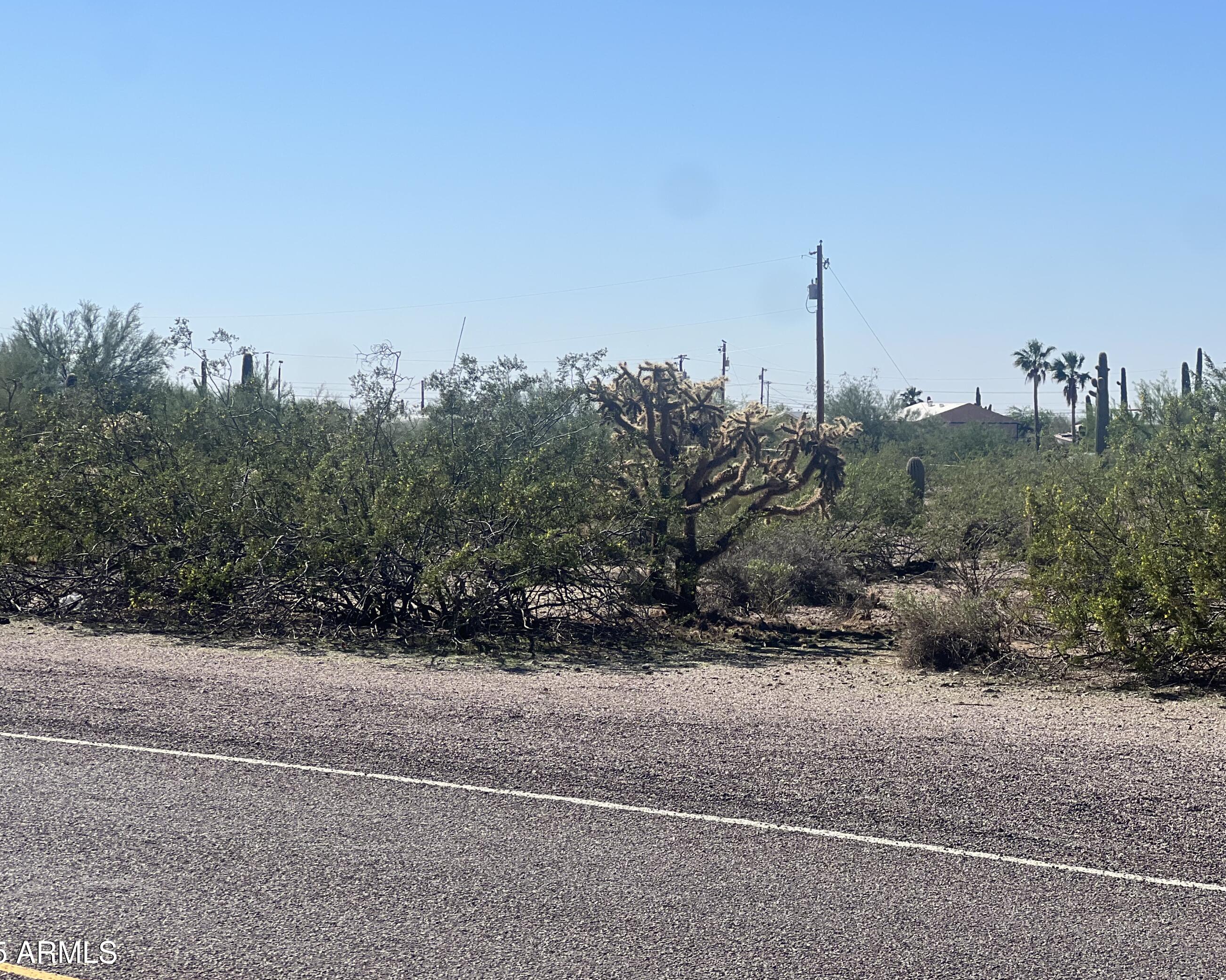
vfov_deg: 17.7
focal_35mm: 87
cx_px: 648
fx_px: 3156
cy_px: 469
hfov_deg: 22.0
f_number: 2.8
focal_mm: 9
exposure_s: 1/1233
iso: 32
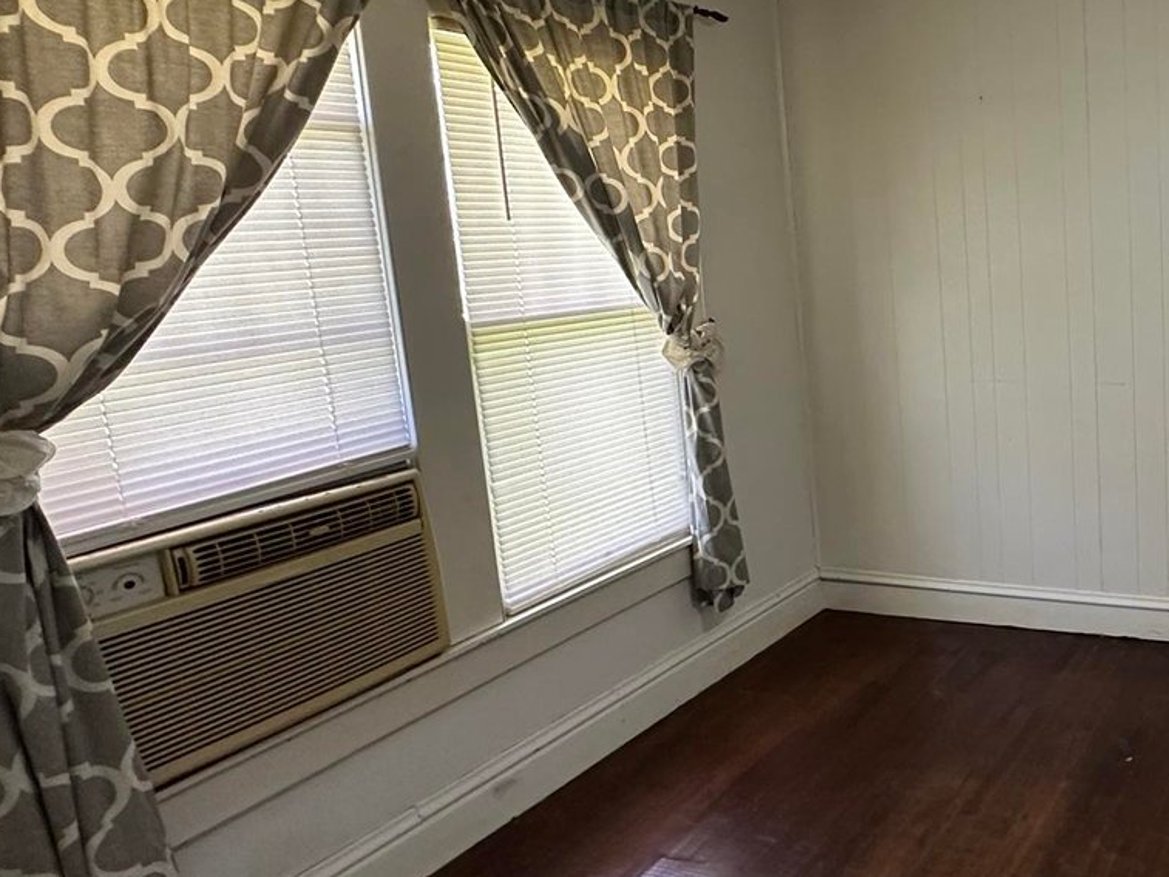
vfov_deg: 49.5
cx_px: 1137
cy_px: 351
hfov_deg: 52.2
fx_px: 946
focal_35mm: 28
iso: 320
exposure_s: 1/73
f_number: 2.2
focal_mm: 2.22
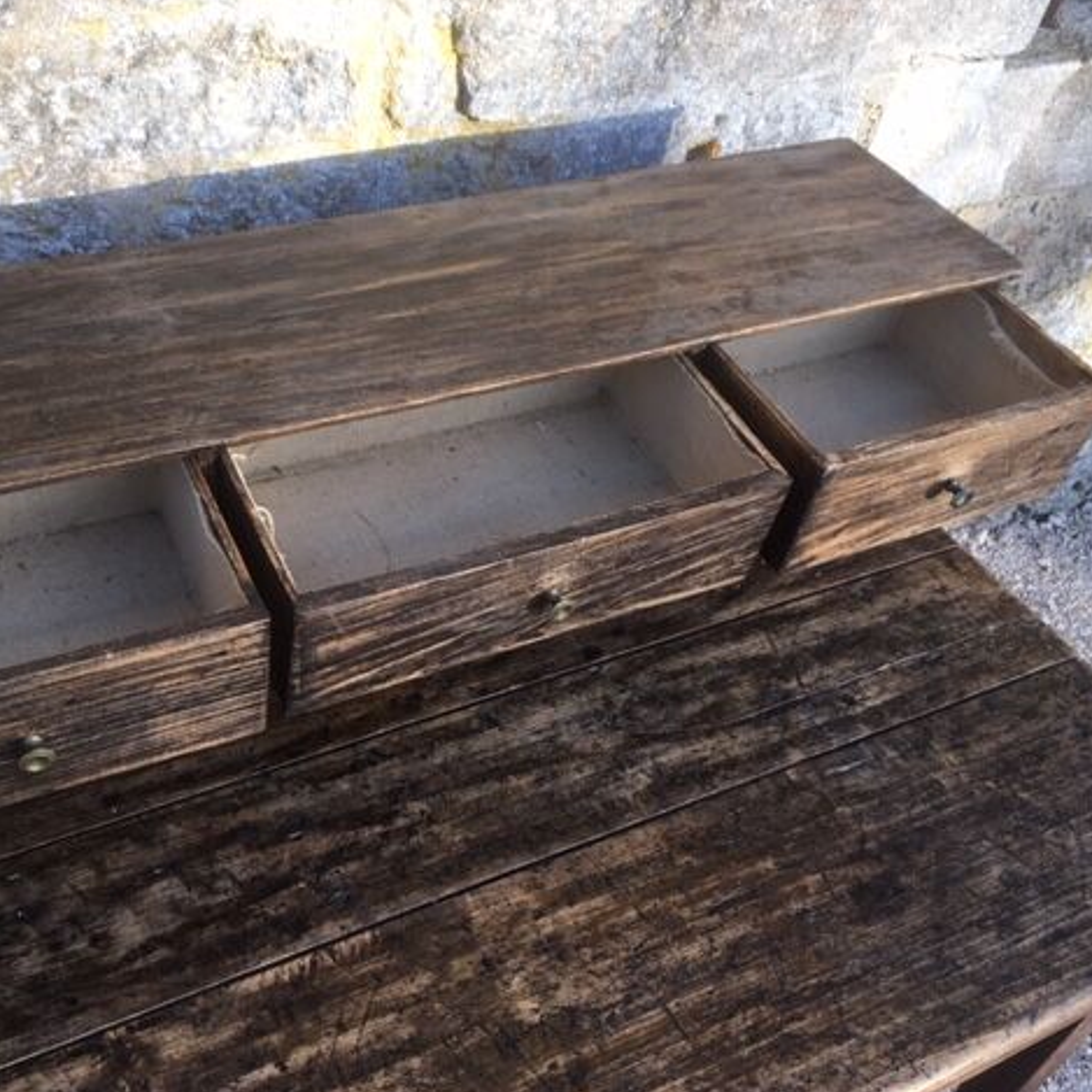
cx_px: 405
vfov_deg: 47.2
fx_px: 1249
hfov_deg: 46.8
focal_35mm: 35
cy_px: 552
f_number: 2.2
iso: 25
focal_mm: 4.15
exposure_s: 1/128
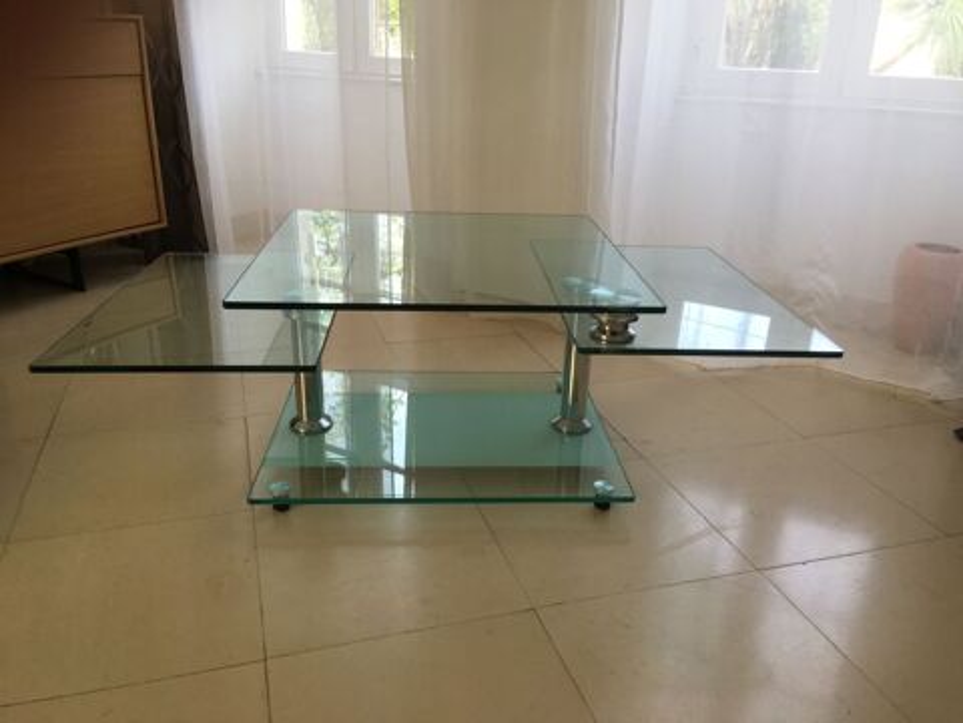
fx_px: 807
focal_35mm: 29
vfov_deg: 48.2
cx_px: 482
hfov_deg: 61.7
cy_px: 362
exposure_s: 1/100
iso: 40
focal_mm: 4.15
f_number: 2.2
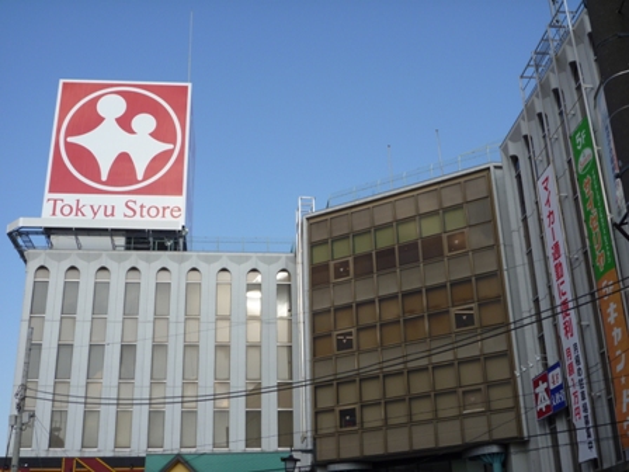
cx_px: 314
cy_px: 236
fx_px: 781
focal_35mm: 43
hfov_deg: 43.9
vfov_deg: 33.6
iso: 80
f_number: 4
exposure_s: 1/400
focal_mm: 7.7
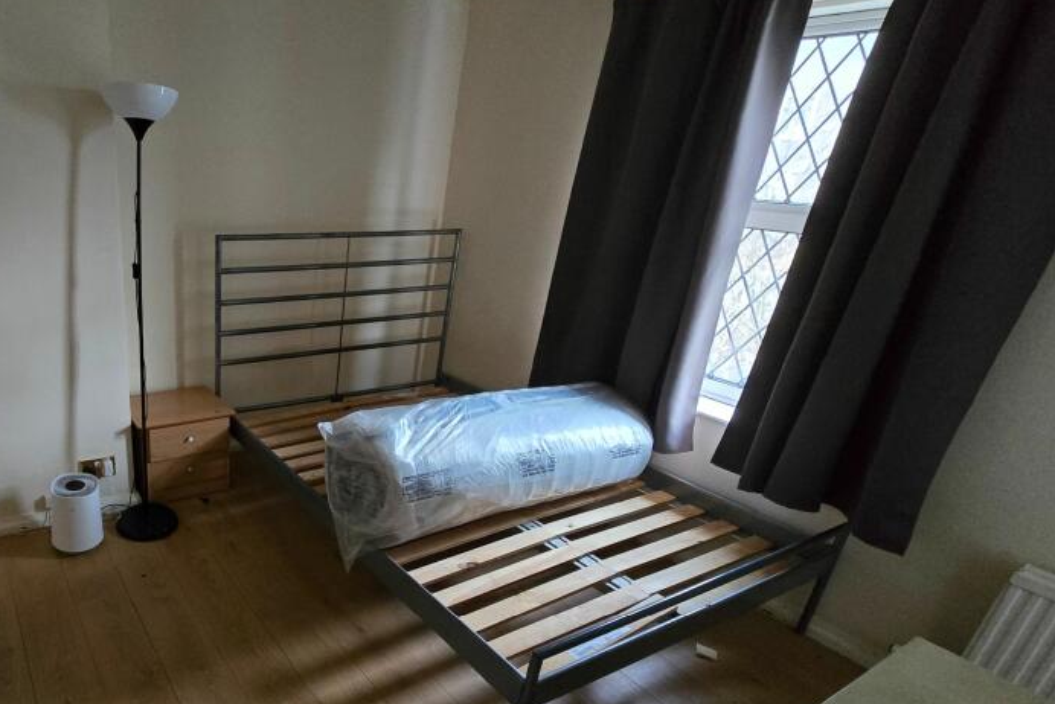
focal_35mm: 20
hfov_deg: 78.2
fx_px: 586
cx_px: 276
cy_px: 402
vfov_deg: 61.7
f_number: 2.2
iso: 1250
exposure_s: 1/50
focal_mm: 2.2
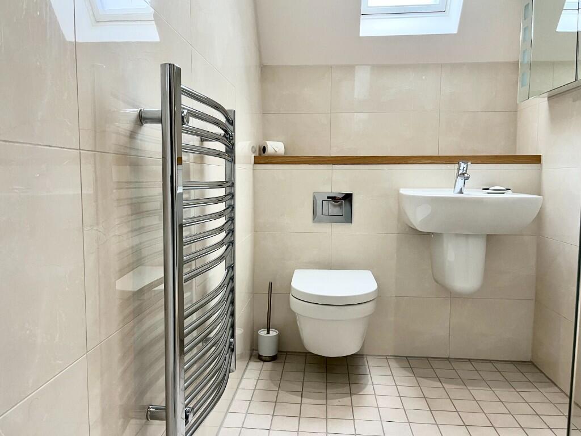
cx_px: 290
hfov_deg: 67.3
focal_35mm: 26
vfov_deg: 53.1
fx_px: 436
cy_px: 218
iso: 100
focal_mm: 5.1
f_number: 1.6
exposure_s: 1/50
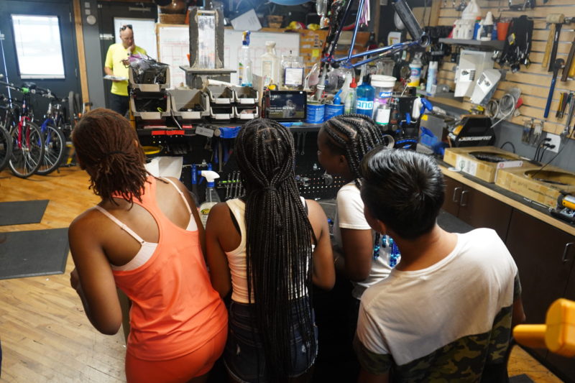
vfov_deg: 46.4
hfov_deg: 65.5
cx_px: 288
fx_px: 447
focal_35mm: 28
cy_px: 192
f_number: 3.5
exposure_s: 1/160
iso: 3200
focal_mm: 28
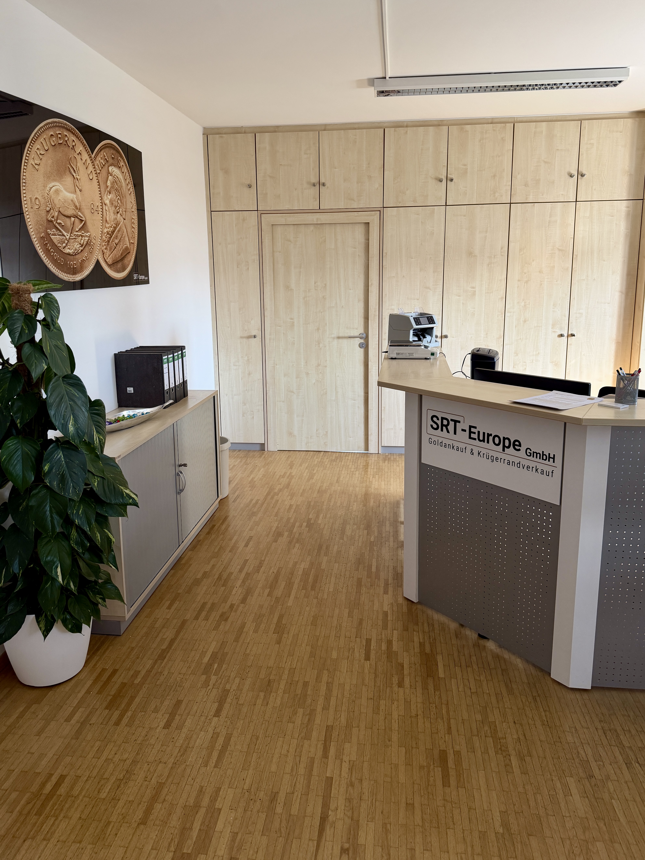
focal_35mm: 24
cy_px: 430
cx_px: 322
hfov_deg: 56.8
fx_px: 596
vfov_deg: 71.6
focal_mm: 6.76
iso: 160
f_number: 1.78
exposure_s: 1/121
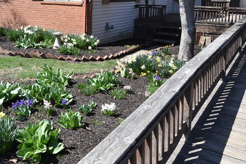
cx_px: 91
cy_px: 36
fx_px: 253
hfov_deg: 51.3
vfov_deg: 35.1
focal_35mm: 37
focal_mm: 13
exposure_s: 1/500
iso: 400
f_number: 8
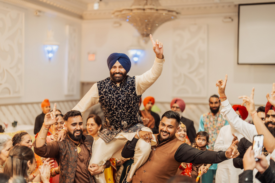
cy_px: 92
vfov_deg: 27.0
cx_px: 138
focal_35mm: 50
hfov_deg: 39.6
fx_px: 382
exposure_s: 1/200
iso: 500
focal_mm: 50
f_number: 1.2
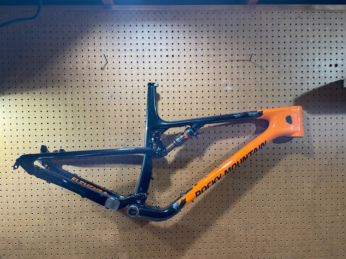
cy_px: 130
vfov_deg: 53.1
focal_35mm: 26
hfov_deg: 67.3
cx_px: 173
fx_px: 260
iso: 40
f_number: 1.6
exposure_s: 1/120
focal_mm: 4.2
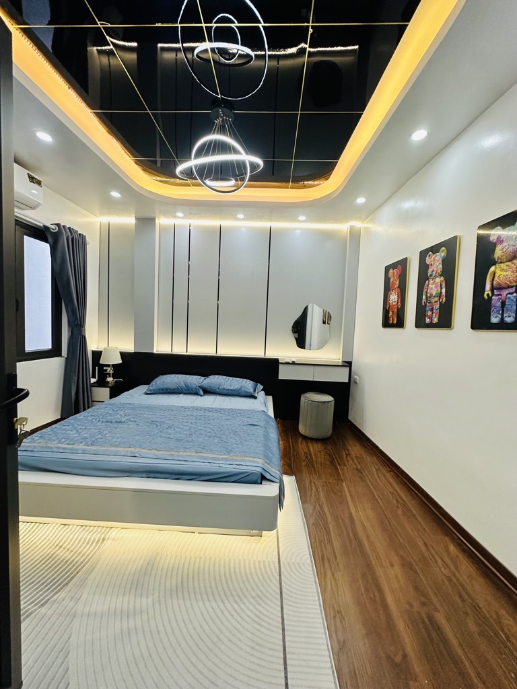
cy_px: 344
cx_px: 258
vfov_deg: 102.1
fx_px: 279
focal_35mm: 14
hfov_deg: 85.7
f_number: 2.2
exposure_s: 1/100
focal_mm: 2.22
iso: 160
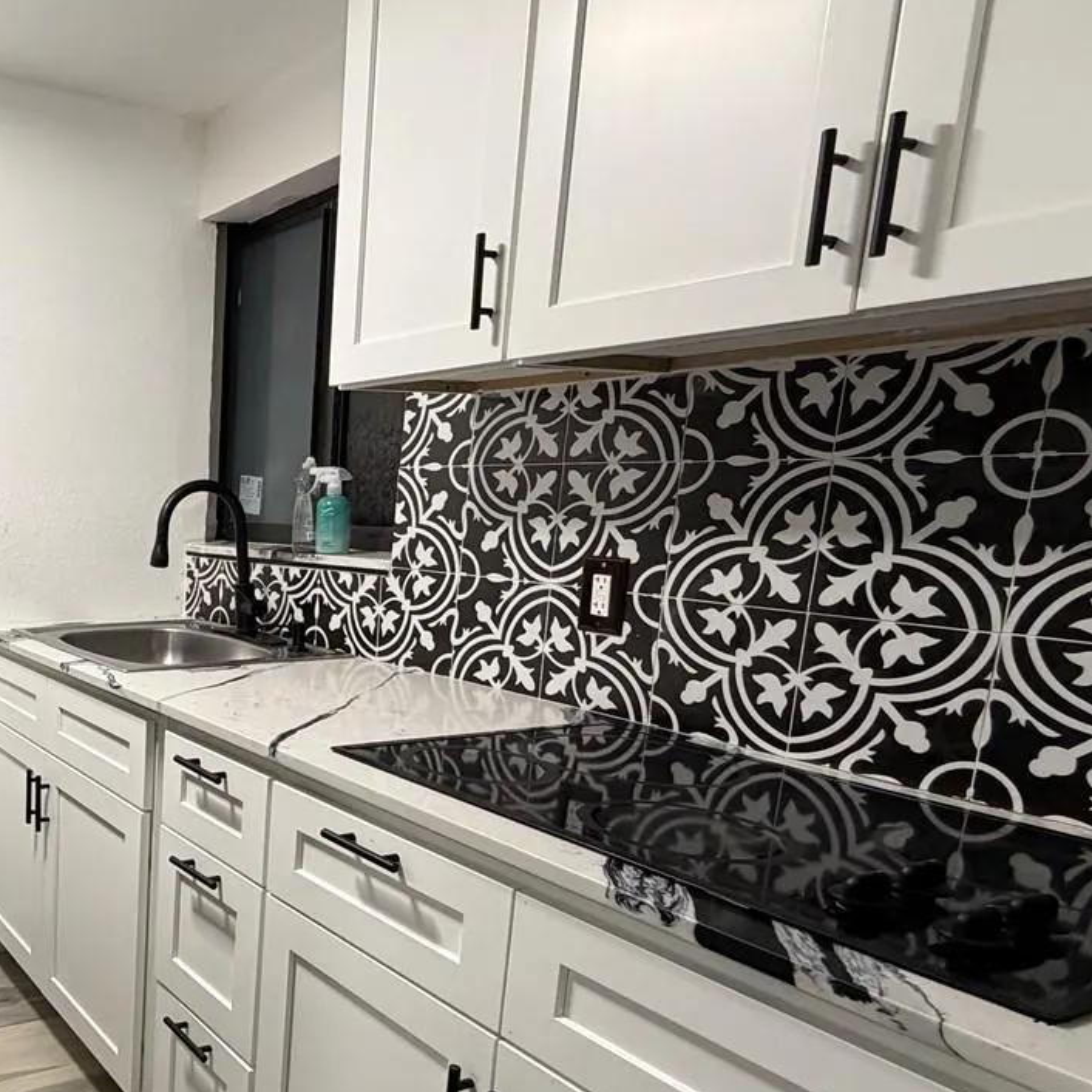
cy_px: 666
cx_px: 19
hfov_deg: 48.1
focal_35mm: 28
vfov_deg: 56.8
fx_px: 999
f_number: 2.2
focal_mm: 2.22
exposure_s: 1/60
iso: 250
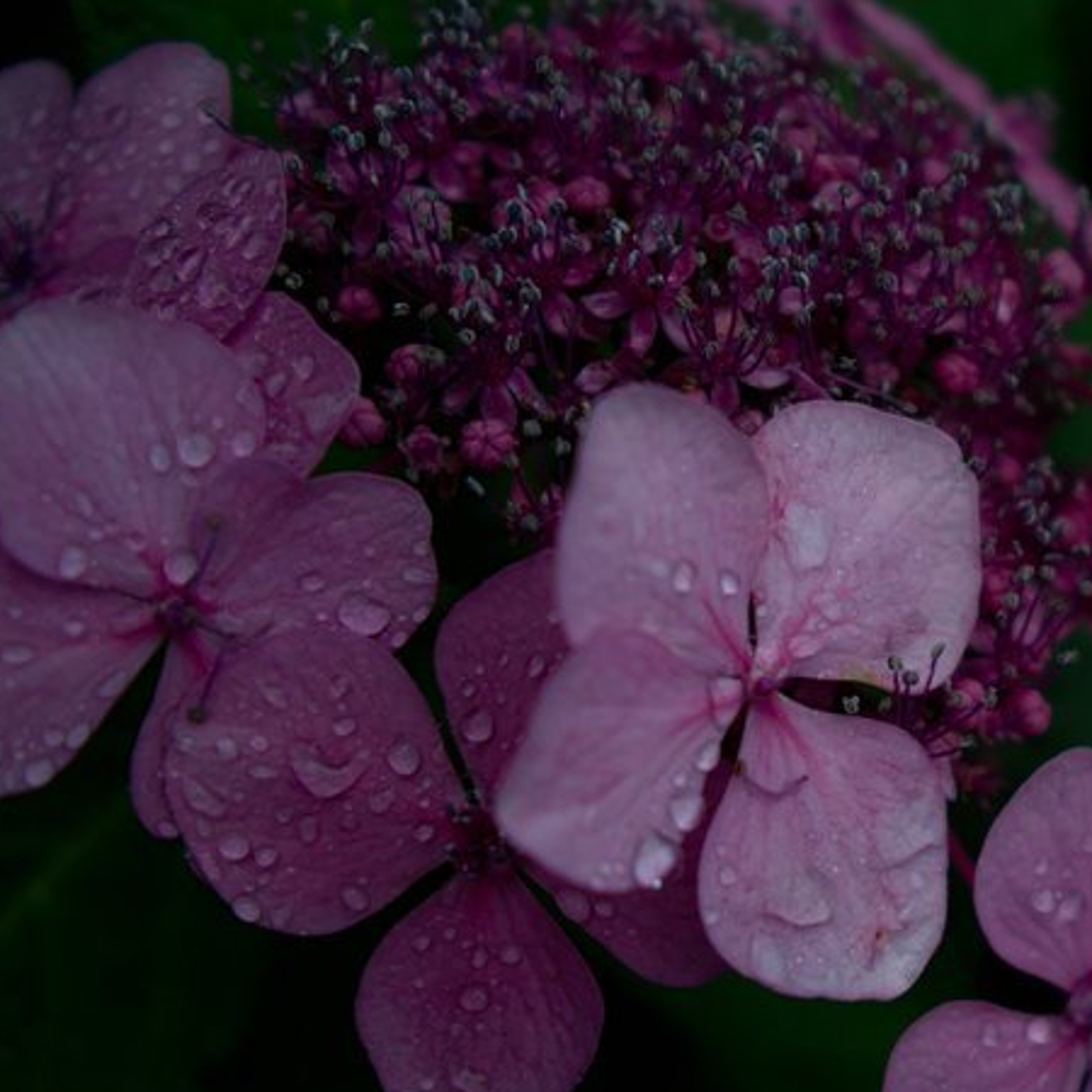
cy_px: 644
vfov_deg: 27.7
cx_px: 954
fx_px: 2213
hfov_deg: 26.9
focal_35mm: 62
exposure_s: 1/200
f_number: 2.8
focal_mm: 24.2
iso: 100
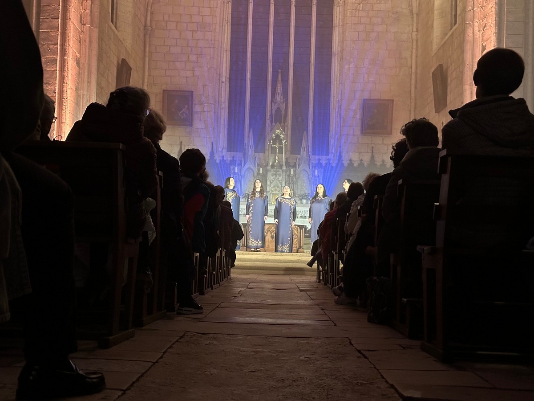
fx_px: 740
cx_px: 267
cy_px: 200
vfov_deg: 30.3
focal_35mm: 48
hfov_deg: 39.7
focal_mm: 6.86
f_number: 1.78
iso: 640
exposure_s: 1/26
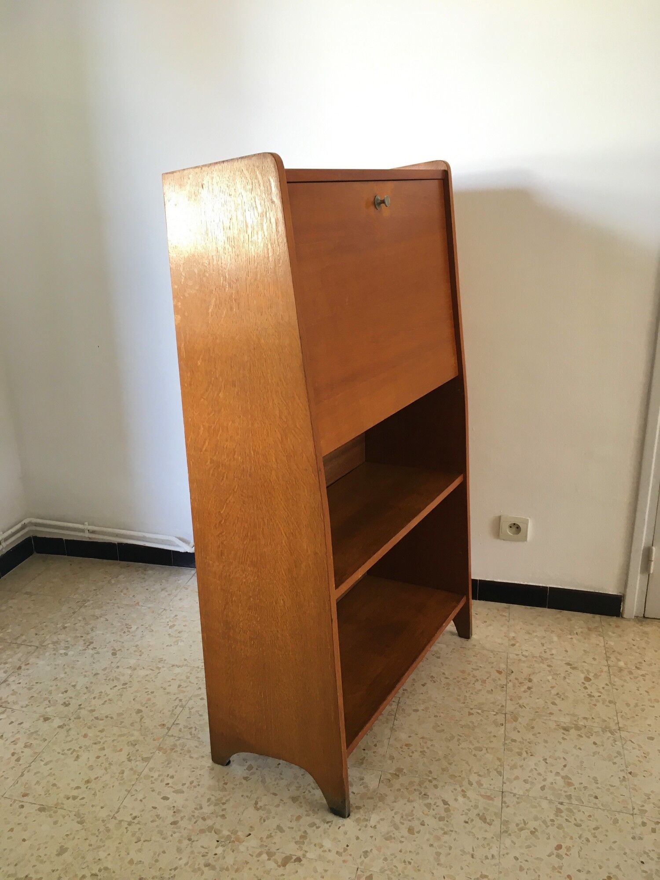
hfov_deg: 48.2
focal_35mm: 29
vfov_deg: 61.7
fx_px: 737
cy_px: 440
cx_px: 330
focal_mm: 4.15
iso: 64
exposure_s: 1/33
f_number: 2.2
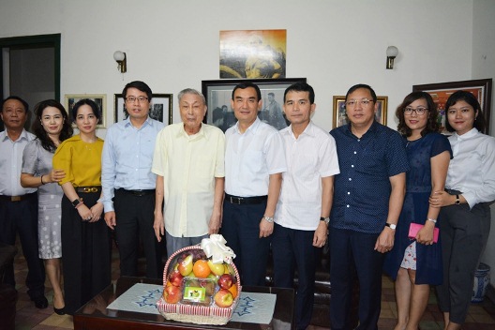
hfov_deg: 67.4
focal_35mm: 27
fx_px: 371
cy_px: 165
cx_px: 248
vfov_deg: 47.9
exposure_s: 1/60
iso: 2000
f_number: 3.5
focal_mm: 18
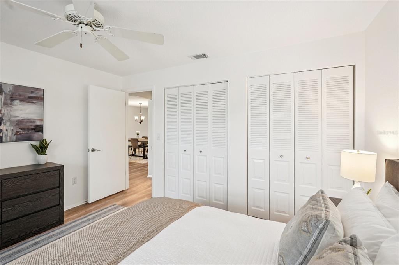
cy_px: 132
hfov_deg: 96.8
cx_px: 200
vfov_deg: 73.7
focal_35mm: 16
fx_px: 177
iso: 400
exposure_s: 1/10
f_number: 8
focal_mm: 16
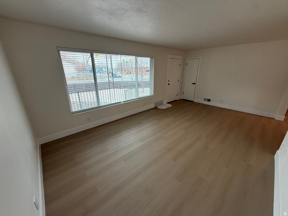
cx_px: 144
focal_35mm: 14
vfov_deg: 85.7
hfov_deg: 102.1
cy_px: 108
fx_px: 116
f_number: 2.2
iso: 125
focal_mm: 2.22
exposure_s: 1/120
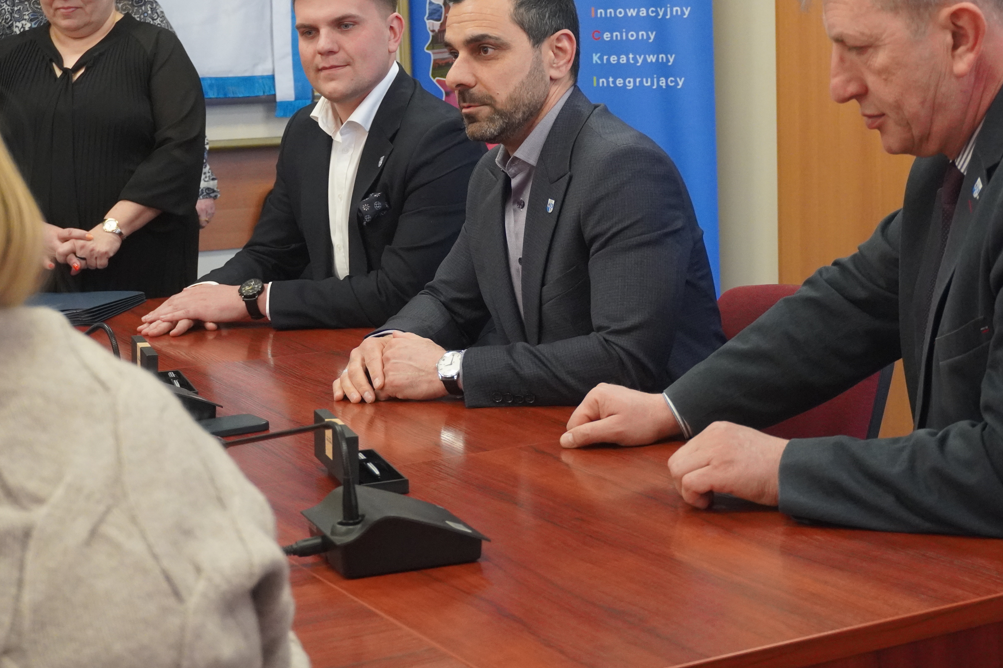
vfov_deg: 20.3
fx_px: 1867
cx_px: 541
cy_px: 265
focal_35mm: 67
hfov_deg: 30.1
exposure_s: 1/160
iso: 4000
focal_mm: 36
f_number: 5.6
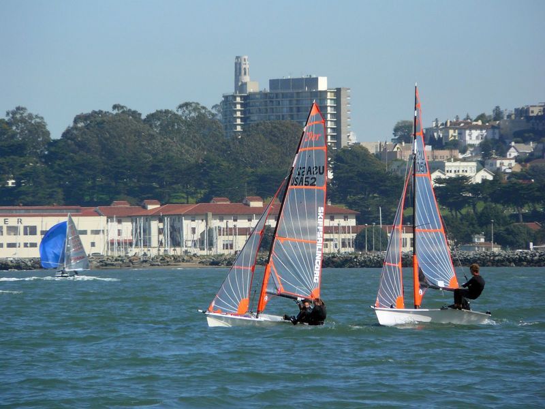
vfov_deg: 3.4
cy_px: 204
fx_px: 6801
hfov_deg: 4.6
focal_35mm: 432
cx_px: 272
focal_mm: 72
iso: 100
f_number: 4.5
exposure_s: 1/800
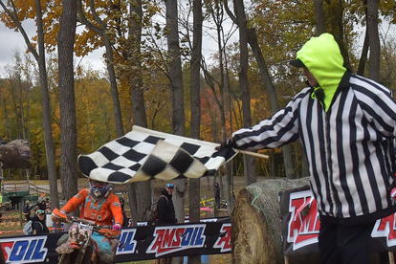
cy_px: 190
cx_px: 28
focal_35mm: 113
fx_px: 1243
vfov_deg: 12.1
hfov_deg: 17.8
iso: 800
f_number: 4.5
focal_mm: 32
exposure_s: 1/800
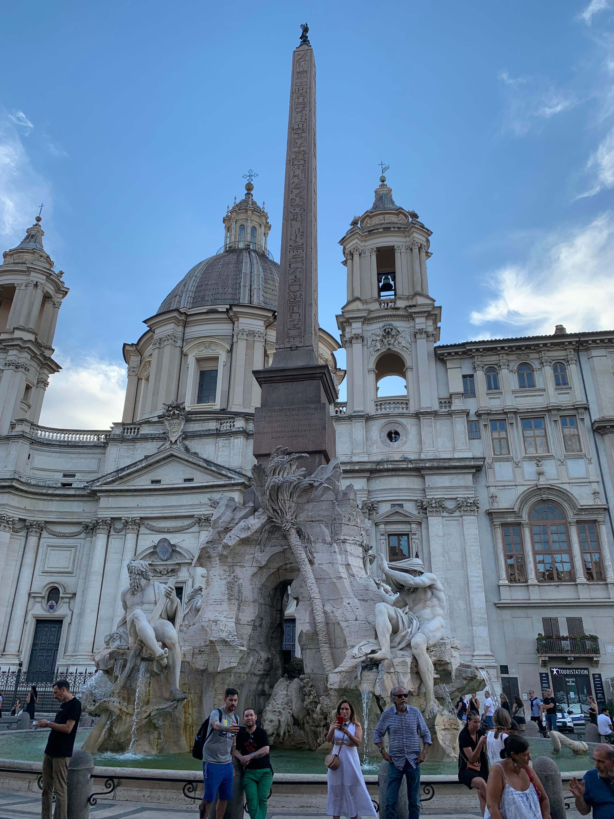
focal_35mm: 26
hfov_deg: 53.1
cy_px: 410
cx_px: 307
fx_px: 615
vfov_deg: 67.3
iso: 25
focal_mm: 4.25
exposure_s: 1/651
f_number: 1.8
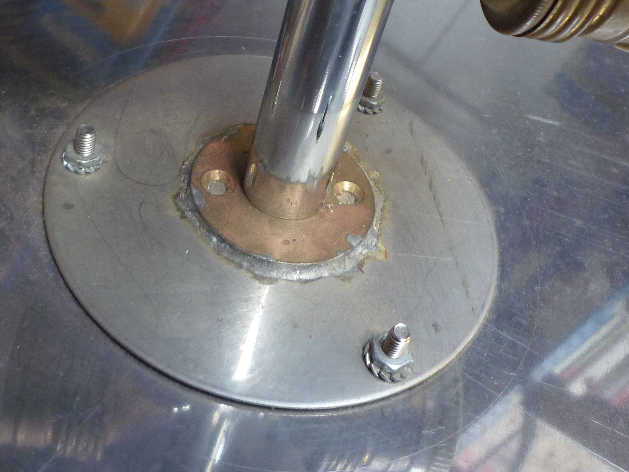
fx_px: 800
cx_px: 344
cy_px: 60
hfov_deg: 42.9
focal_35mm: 44
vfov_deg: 31.5
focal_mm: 4.4
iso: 200
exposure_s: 1/30
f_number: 2.8
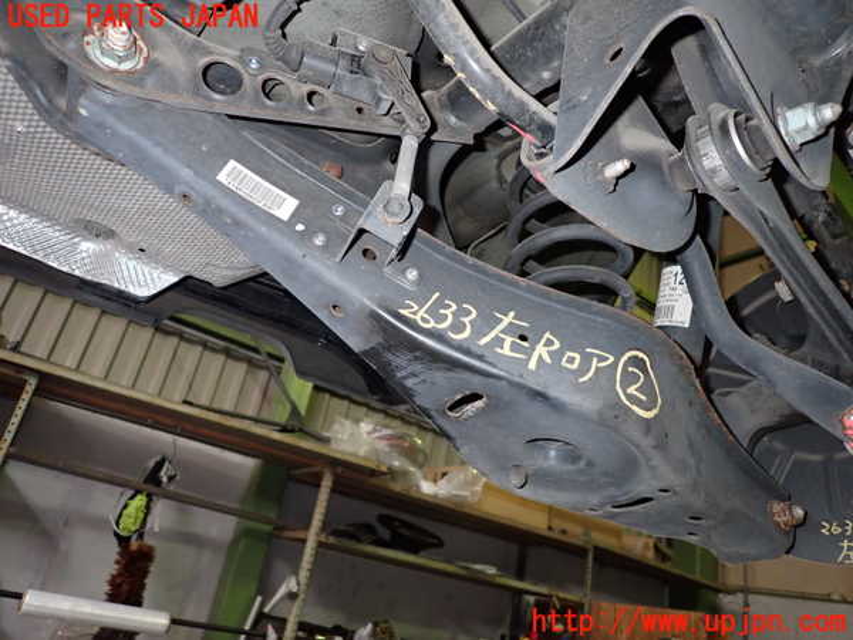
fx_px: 616
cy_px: 320
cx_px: 426
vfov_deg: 54.9
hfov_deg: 69.4
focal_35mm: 25
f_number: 5.6
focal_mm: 4.5
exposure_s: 1/30
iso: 500
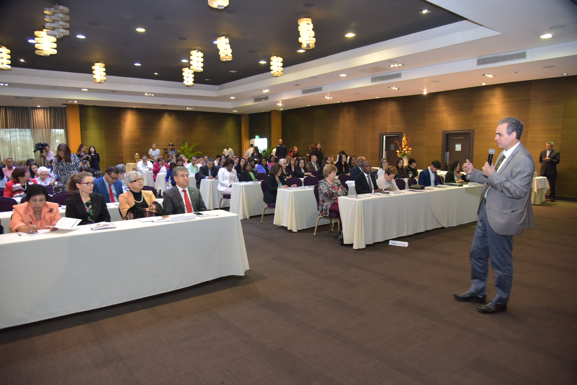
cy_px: 192
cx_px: 288
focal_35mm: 24
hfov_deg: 73.7
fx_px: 385
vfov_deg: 53.2
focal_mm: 24
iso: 1000
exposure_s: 1/40
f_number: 4
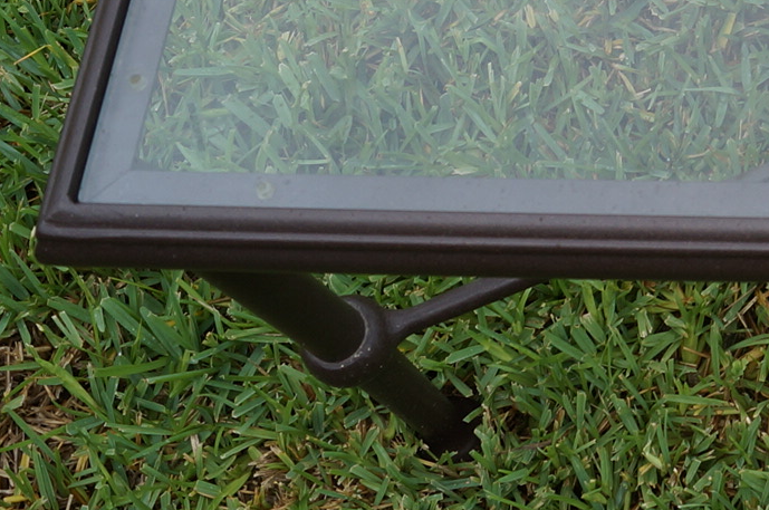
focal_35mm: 96
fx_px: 2047
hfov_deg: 18.6
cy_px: -155
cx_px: 1182
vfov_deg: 13.7
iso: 100
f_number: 8
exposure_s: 1/250
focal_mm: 18
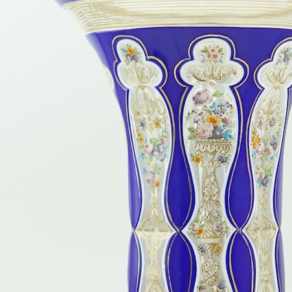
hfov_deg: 10.5
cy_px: 305
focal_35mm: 167
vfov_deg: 10.4
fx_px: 1594
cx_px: 203
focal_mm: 30
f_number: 10
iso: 640
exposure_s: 1/50
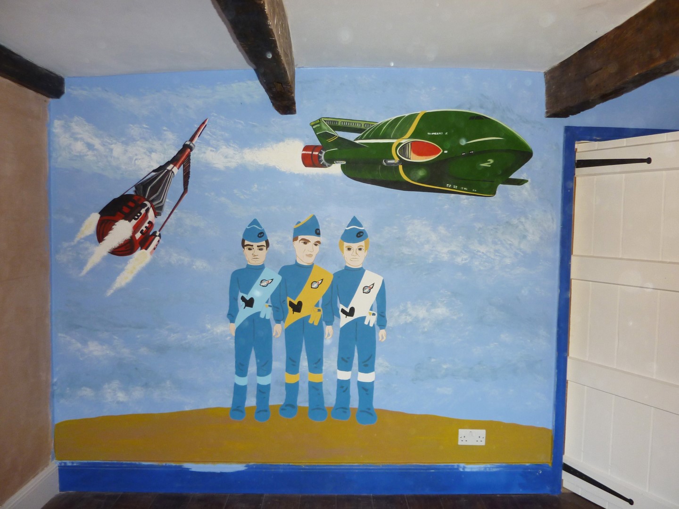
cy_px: 254
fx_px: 490
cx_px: 340
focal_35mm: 25
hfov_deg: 69.4
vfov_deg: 54.9
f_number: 3.3
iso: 125
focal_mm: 4.1
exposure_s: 1/30
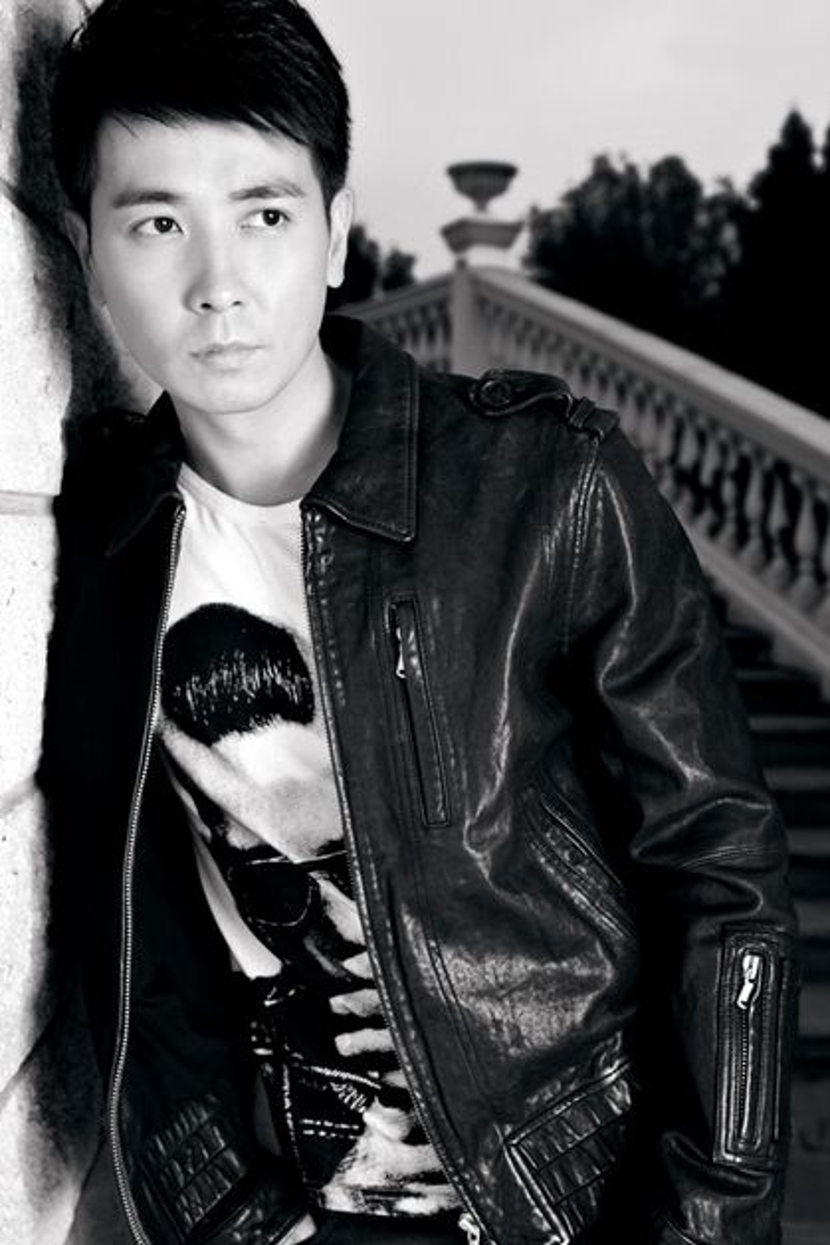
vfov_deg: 44.4
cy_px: 682
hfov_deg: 30.5
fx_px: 1521
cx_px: 382
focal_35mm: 44
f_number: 5
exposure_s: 1/125
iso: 100
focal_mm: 36
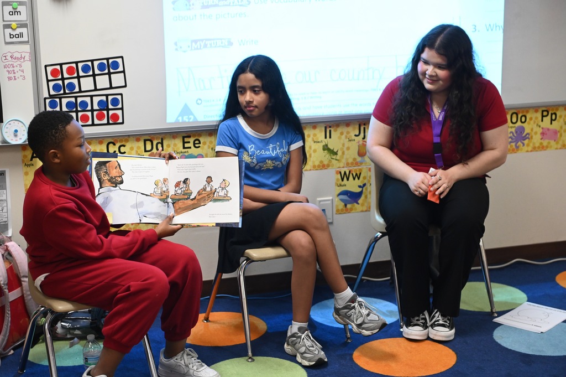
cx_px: 283
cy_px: 188
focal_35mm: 70
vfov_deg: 19.4
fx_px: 1100
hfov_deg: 28.9
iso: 3200
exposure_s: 1/250
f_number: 2.8
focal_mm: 70
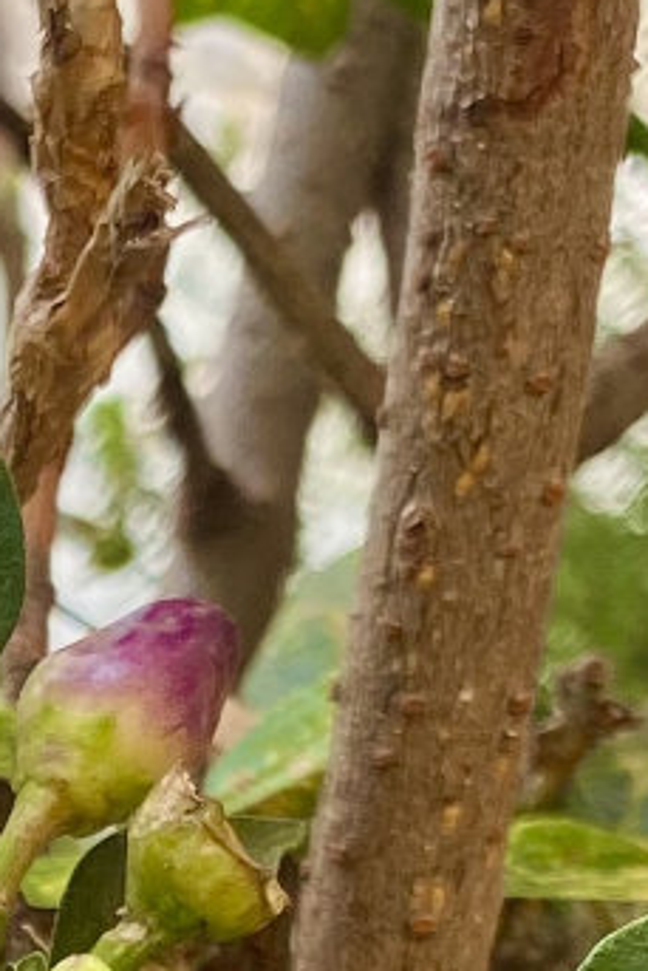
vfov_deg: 14.0
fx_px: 3398
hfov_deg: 9.7
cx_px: -900
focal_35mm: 126
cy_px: 1866
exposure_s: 1/301
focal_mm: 4.25
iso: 32
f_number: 1.8
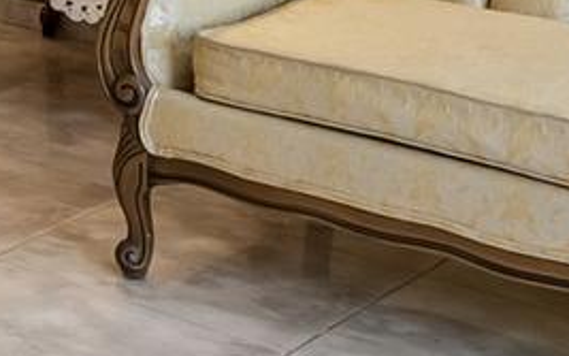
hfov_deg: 12.9
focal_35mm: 125
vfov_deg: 9.4
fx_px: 1939
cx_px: -776
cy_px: -471
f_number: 8
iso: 400
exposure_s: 1/1.25
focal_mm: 16
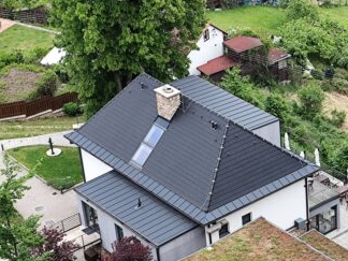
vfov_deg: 13.5
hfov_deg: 17.5
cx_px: 363
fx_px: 1096
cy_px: 211
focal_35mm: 109
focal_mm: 6.19
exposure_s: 1/211
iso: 50
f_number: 1.65
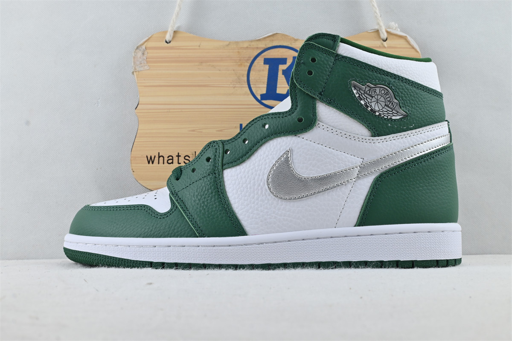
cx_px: 256
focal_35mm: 44
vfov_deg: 30.8
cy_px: 170
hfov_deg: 45.0
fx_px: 619
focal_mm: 29
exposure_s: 1/15
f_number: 10
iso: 100
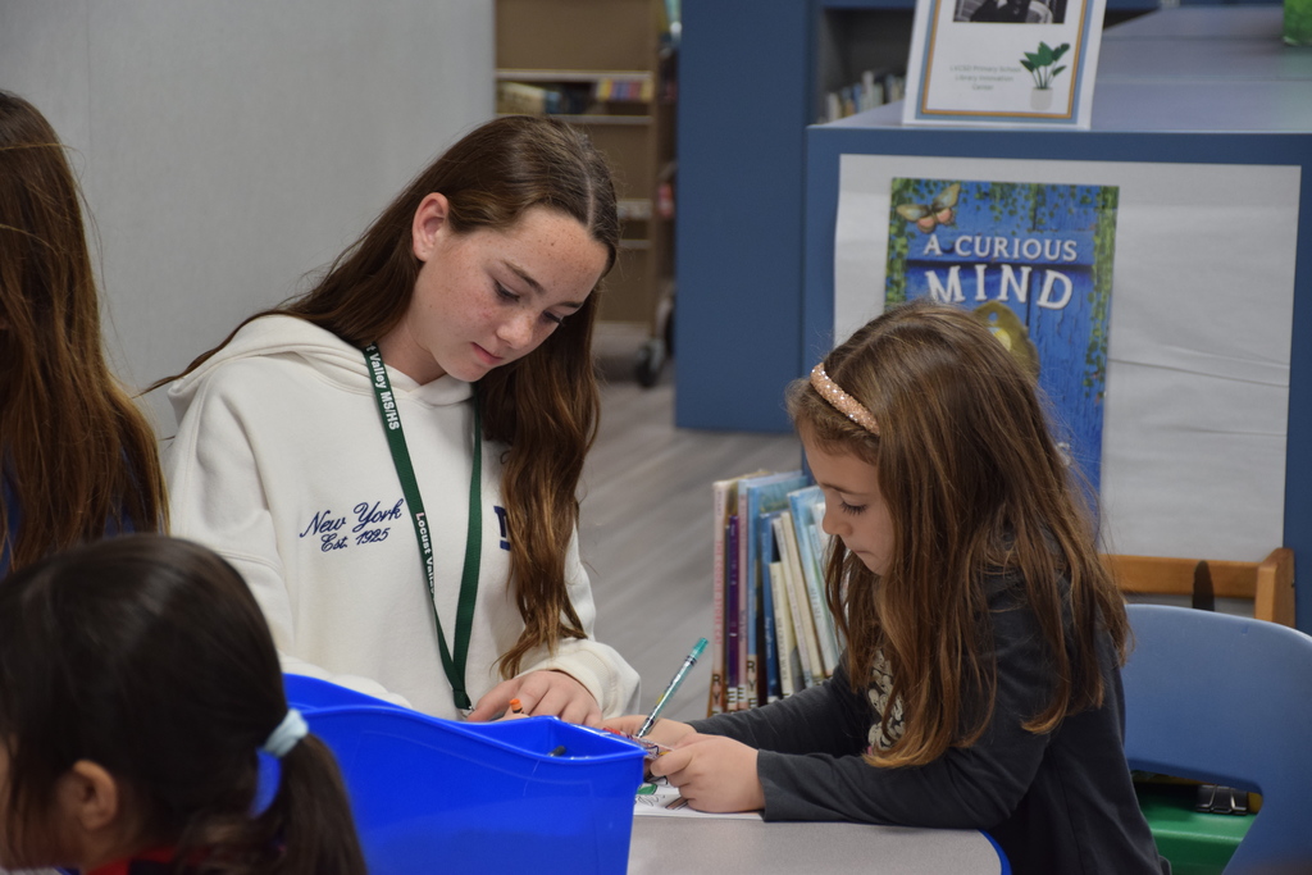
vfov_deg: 10.8
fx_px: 4647
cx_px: 656
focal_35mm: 128
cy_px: 438
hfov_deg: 16.1
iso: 560
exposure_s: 1/60
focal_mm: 85
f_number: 5.3
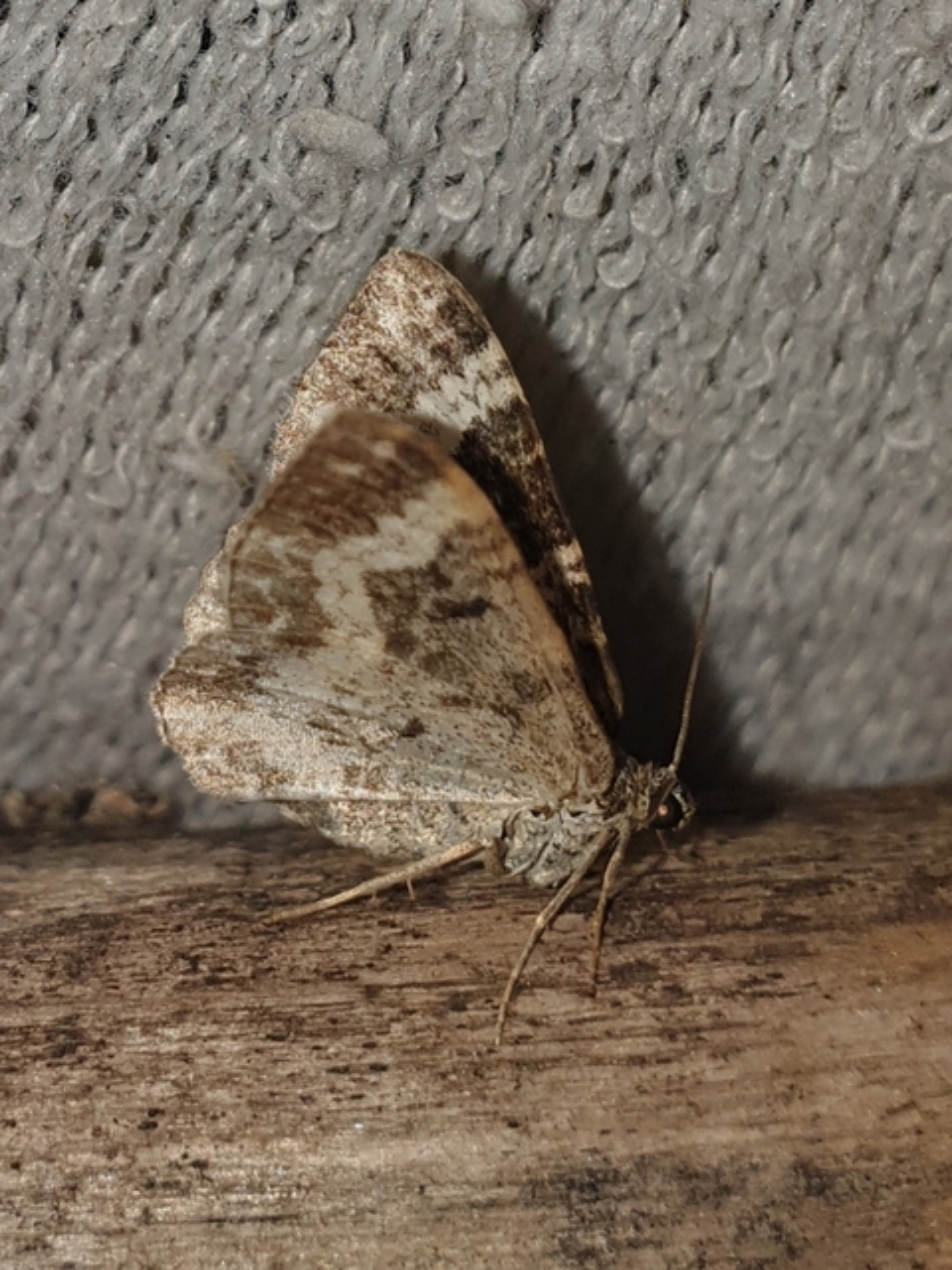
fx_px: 953
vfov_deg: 67.3
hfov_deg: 53.1
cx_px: 476
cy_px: 635
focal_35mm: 26
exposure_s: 1/1453
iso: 50
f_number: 2.4
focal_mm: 4.3
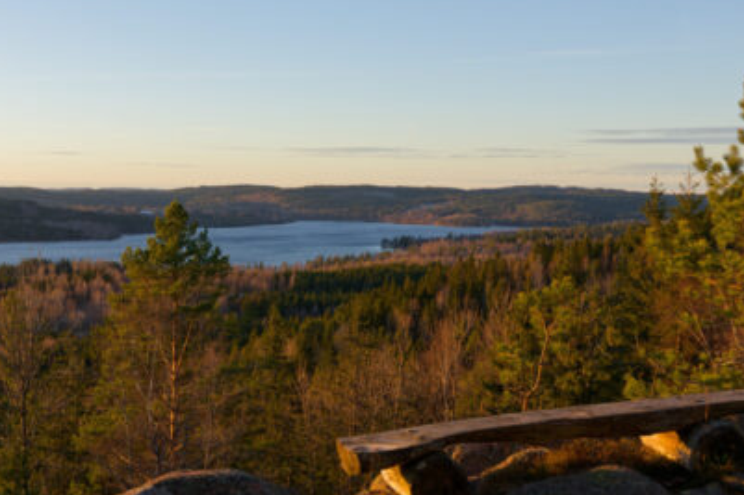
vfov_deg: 29.2
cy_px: 276
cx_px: 126
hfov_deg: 40.6
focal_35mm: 46
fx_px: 950
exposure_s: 1/50
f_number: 9
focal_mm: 24
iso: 100
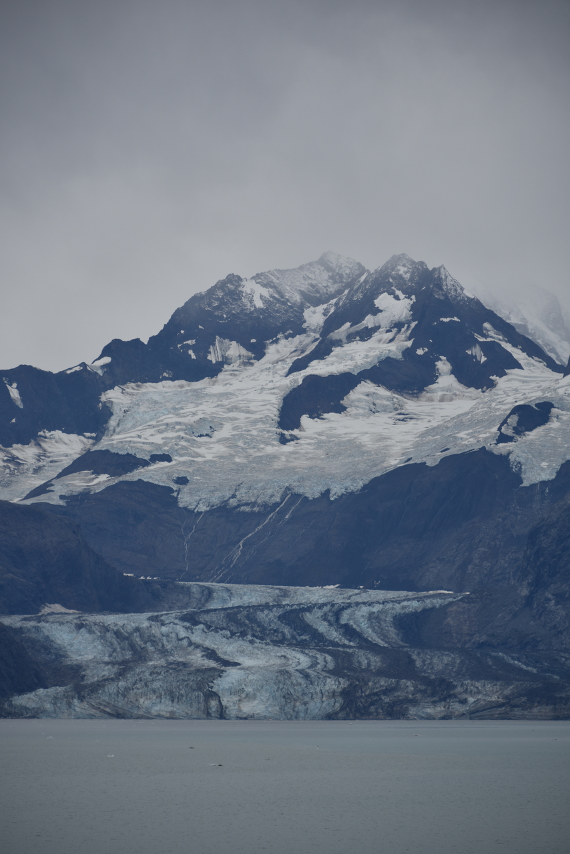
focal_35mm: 180
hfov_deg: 7.6
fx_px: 4272
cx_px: 285
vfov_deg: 11.4
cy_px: 427
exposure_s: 1/400
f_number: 5.6
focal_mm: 180
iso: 100
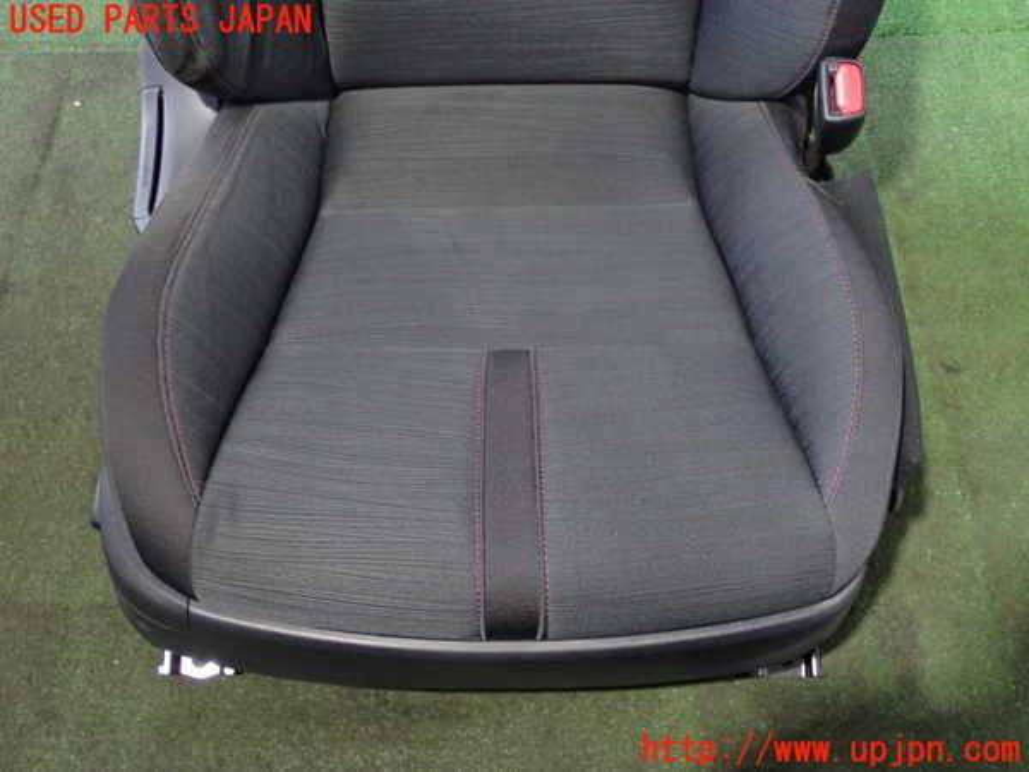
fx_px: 1397
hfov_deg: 40.4
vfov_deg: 30.9
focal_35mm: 47
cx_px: 514
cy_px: 386
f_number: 3.1
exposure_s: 1/13
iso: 800
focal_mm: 8.4
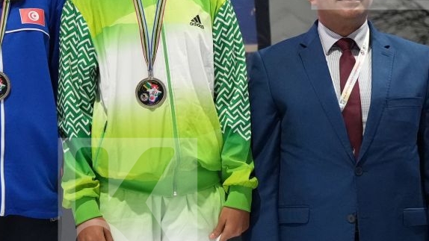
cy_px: 206
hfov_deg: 9.2
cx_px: -126
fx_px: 2617
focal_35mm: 230
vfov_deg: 5.3
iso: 4000
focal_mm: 70
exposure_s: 1/250
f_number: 2.8
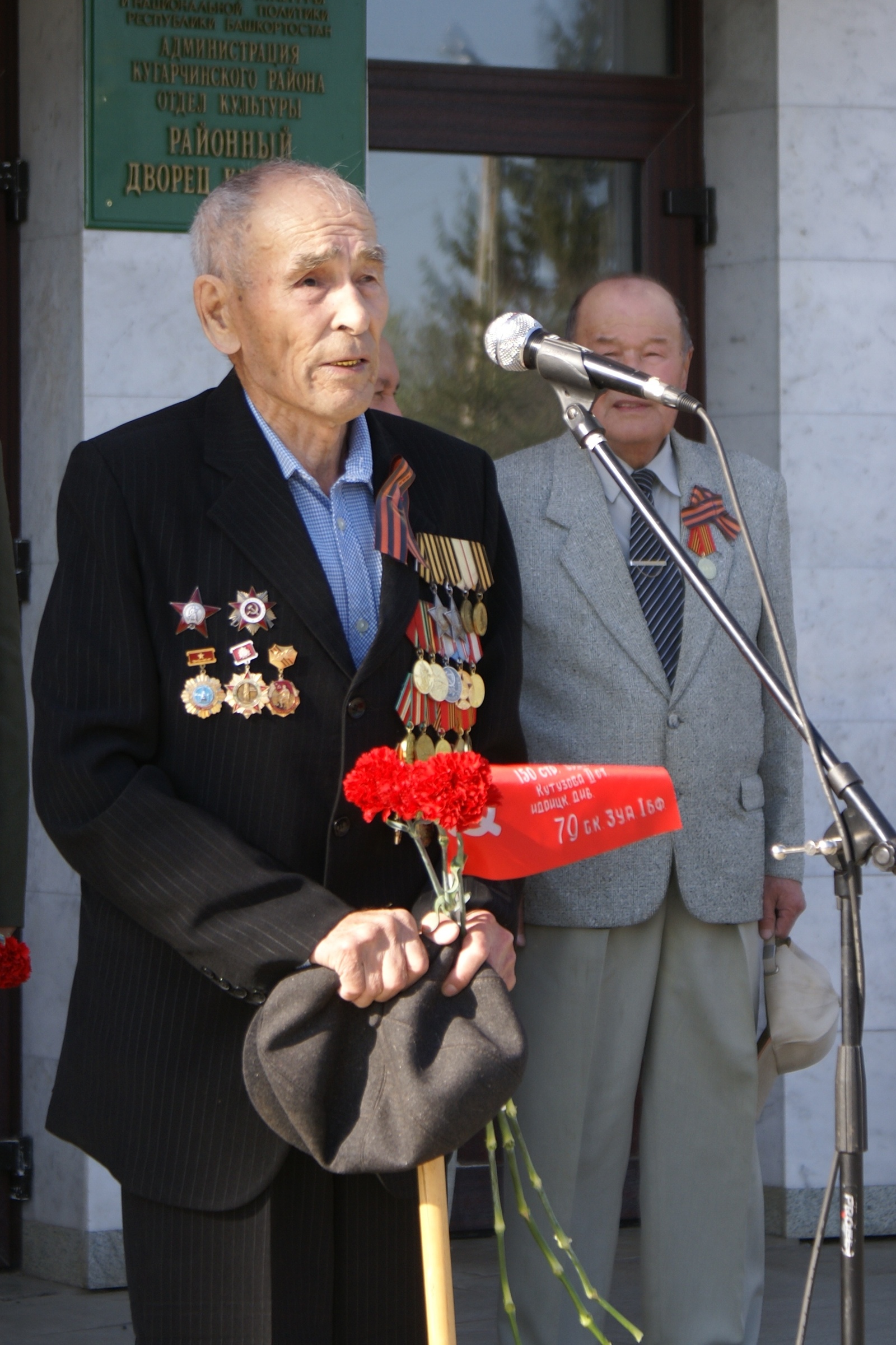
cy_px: 672
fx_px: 3921
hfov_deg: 13.0
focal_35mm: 105
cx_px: 448
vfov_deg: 19.5
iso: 100
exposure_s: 1/160
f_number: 6.3
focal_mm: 70
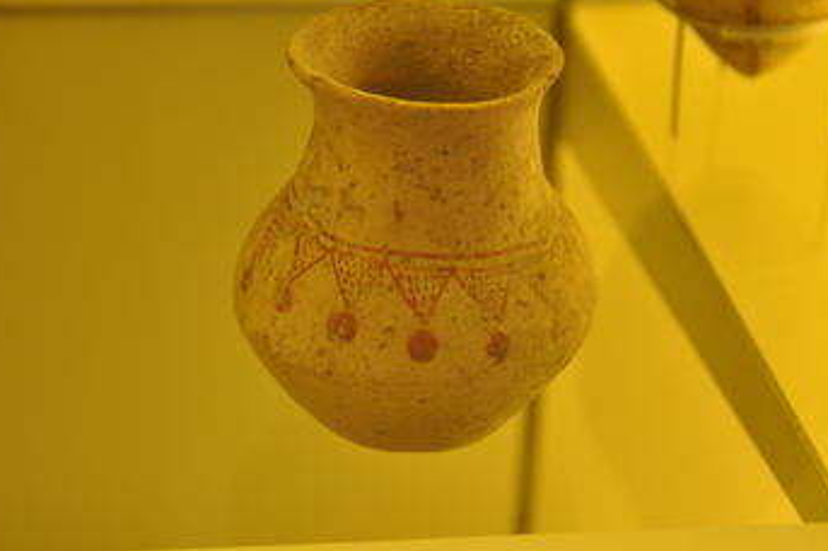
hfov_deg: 11.9
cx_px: 381
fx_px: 3975
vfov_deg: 7.9
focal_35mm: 173
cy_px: 304
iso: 1000
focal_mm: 90
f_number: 5.3
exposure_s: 1/125
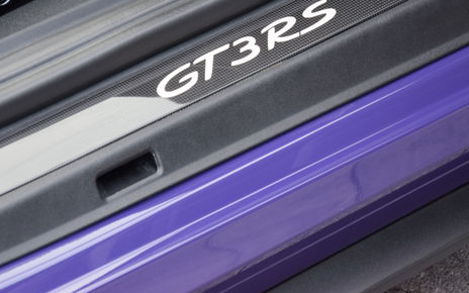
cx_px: 259
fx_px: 3398
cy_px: 39
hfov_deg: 7.9
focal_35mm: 266
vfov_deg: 4.9
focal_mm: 105
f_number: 5.6
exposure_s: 1/40
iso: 800
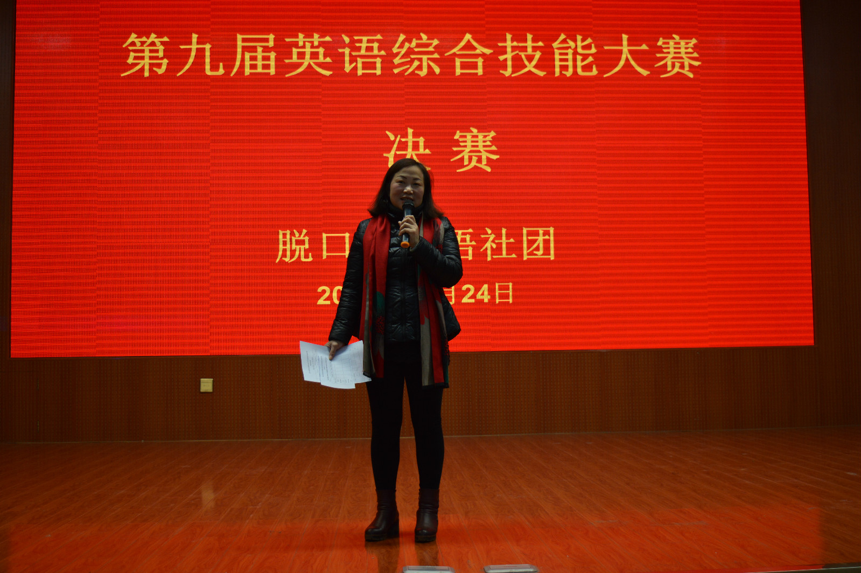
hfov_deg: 48.0
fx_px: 968
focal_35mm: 40
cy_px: 286
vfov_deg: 33.0
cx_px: 430
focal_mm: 27
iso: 400
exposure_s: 1/80
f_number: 4.2
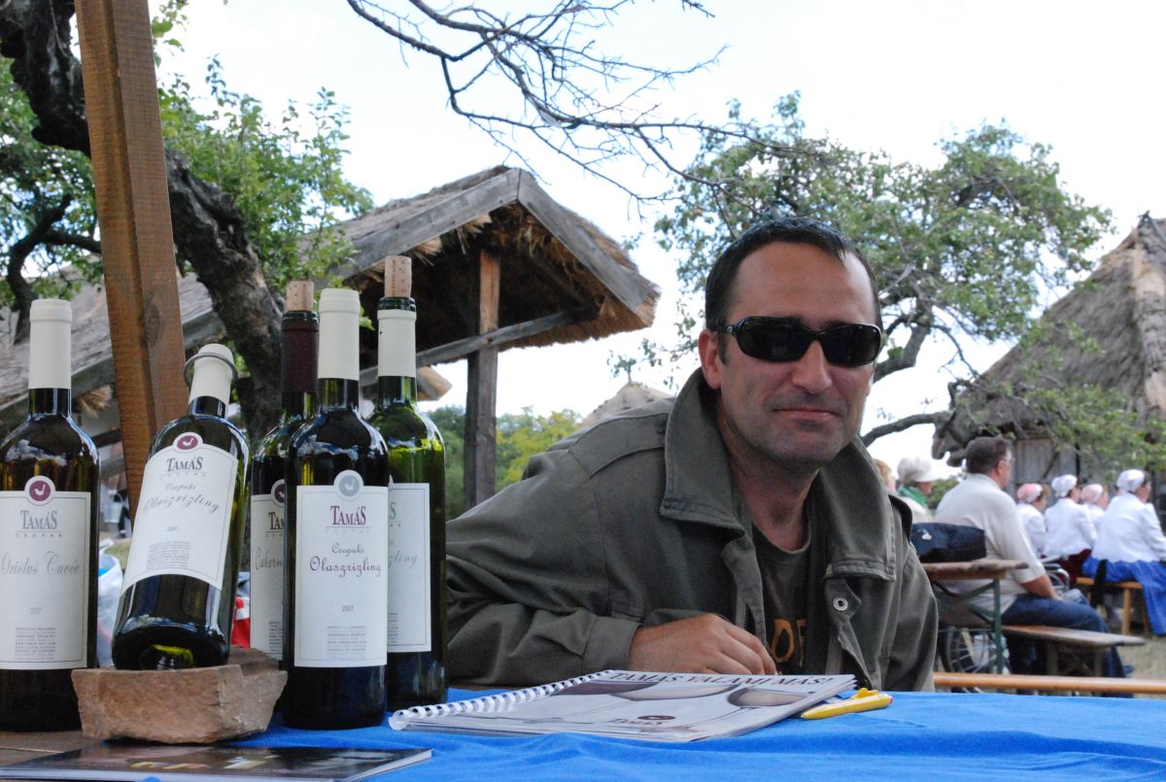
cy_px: 391
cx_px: 583
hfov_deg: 35.0
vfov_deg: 23.9
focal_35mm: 57
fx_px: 1850
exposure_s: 1/640
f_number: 13
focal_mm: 38
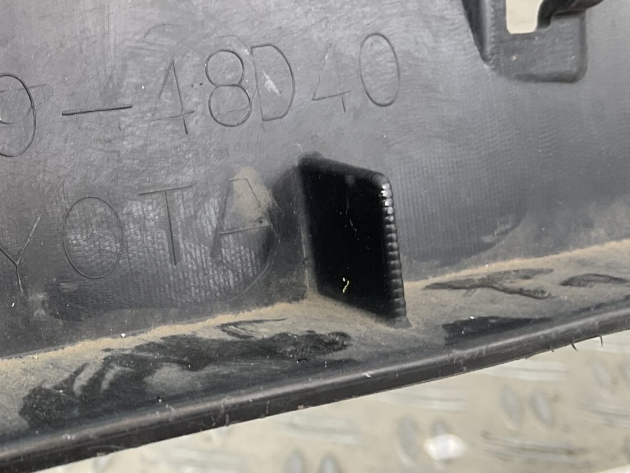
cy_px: 263
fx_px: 1238
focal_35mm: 68
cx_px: -68
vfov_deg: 21.6
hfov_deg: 26.3
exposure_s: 1/100
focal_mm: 3
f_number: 1.8
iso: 32
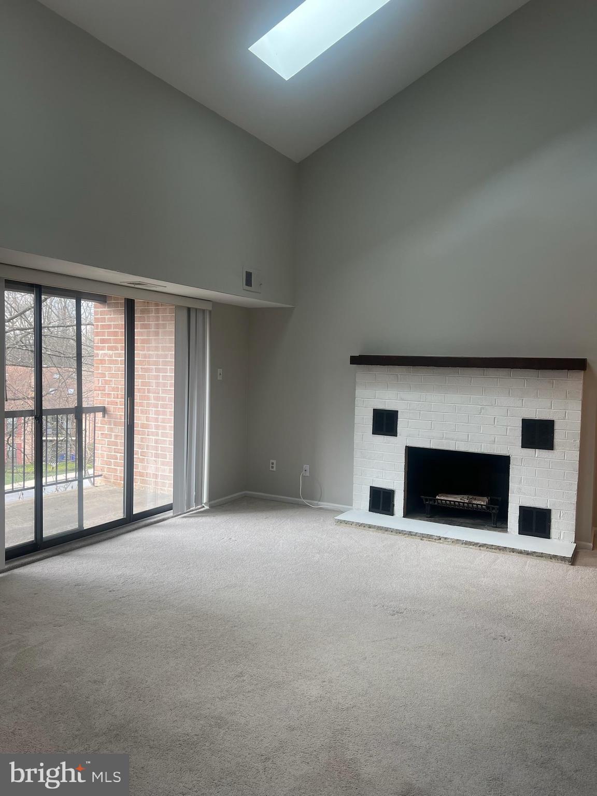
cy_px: 398
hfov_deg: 53.1
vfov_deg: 67.3
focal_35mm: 26
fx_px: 598
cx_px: 298
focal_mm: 5.7
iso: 32
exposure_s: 1/121
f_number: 1.5
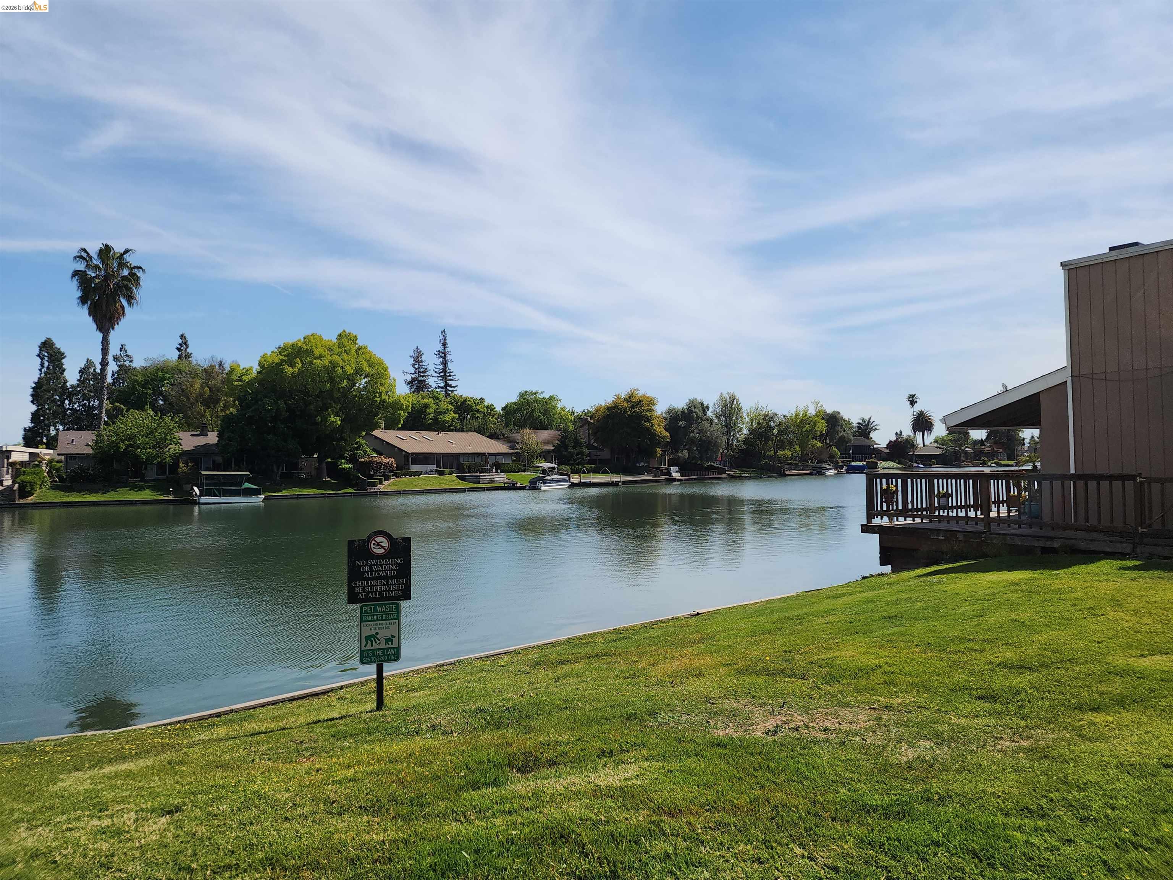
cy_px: 440
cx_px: 586
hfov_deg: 73.9
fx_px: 779
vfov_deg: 58.9
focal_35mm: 23
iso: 12
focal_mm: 6.4
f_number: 1.8
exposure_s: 1/1785
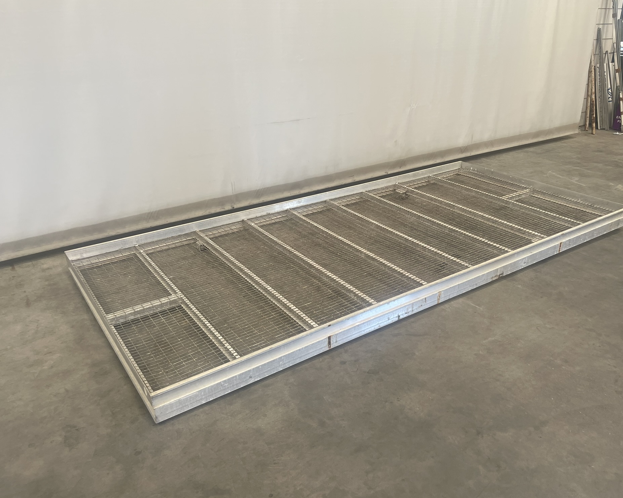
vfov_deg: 53.2
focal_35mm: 27
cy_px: 254
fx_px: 498
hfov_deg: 64.0
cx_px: 328
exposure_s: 1/121
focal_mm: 5.1
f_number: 1.6
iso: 125
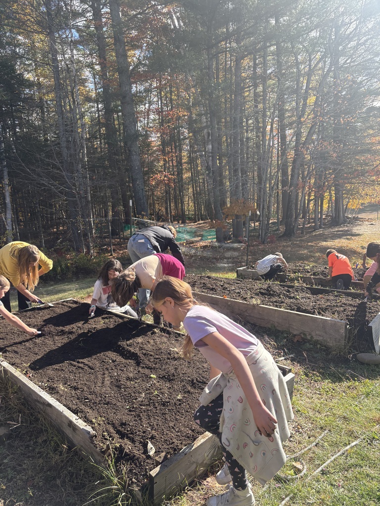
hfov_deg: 53.1
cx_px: 190
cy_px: 253
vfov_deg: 67.3
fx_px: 381
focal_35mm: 26
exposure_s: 1/1175
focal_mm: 5.96
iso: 64
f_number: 1.6
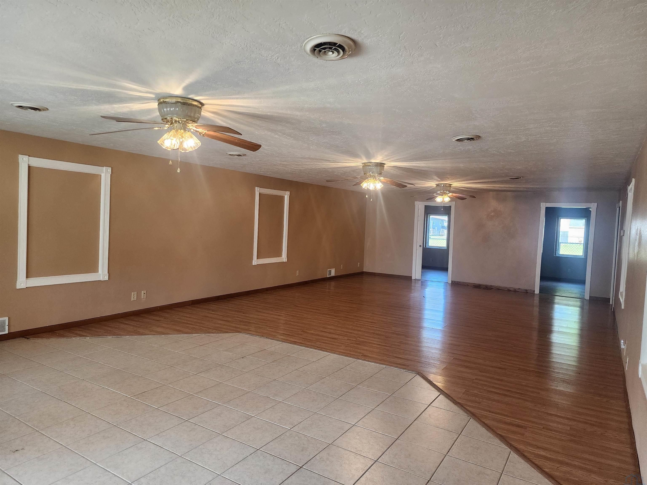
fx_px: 430
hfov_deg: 73.9
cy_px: 242
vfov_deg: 58.9
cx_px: 324
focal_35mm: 23
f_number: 1.8
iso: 200
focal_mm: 6.4
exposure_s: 1/120
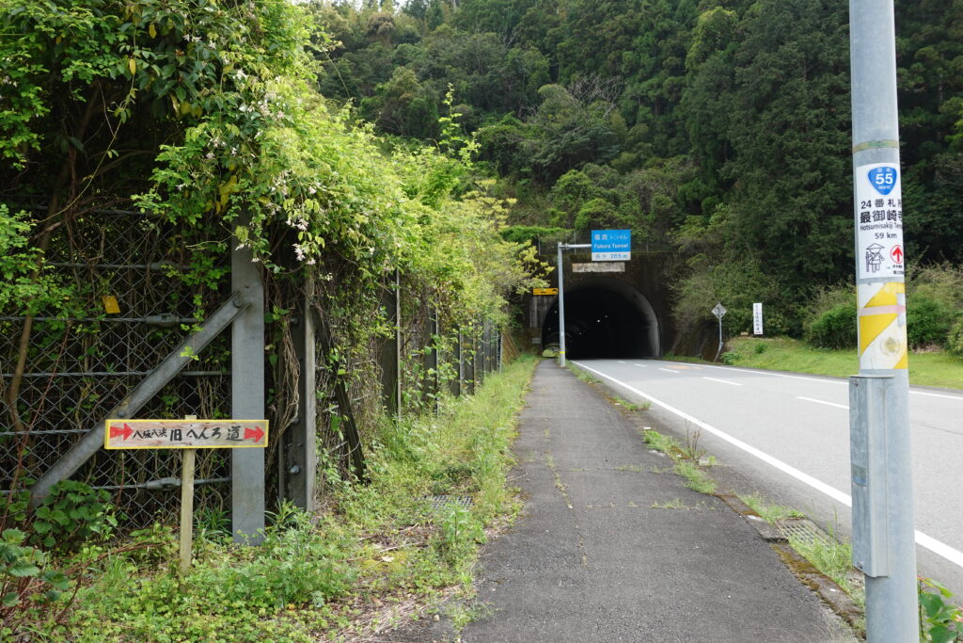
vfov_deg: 45.0
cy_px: 322
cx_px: 482
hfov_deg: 63.7
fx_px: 776
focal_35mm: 29
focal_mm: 10.6
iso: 125
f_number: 5.6
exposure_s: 1/100
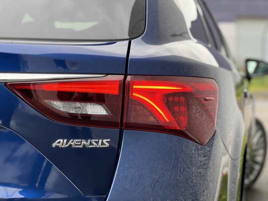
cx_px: 134
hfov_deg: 25.3
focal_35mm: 77
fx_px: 596
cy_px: 100
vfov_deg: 19.1
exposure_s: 1/121
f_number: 2.8
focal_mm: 9
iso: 125
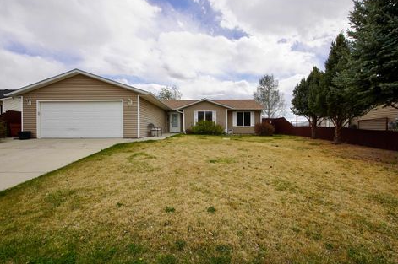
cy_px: 128
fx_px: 188
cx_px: 196
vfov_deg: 70.3
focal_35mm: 17
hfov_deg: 93.3
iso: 100
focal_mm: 11
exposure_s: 1/160
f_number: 10
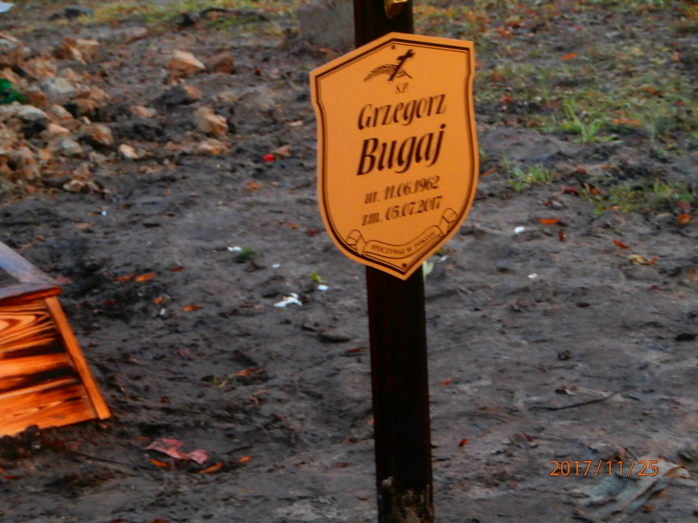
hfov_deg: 17.9
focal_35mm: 110
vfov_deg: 13.5
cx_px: 349
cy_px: 262
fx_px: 2218
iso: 200
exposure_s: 1/50
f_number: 5.4
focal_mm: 19.54
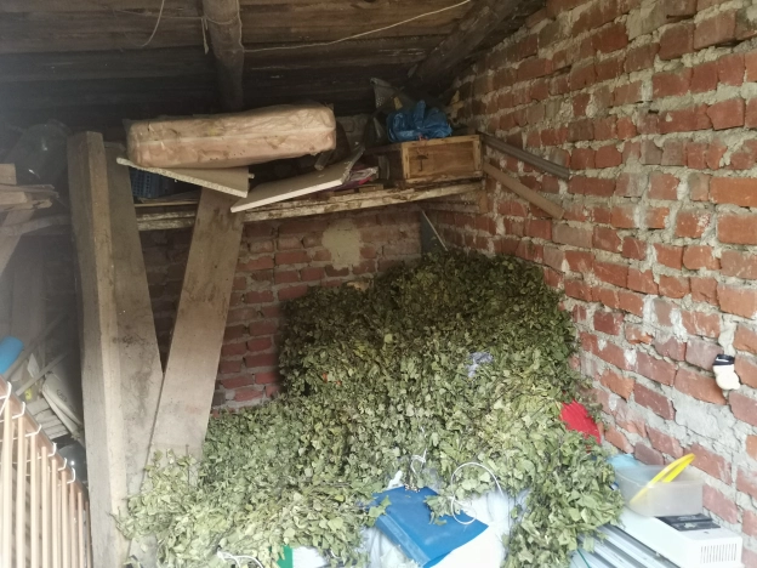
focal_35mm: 30
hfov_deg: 60.0
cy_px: 284
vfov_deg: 46.8
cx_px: 378
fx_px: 656
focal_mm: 4.75
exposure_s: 1/33.3
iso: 400
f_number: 1.8
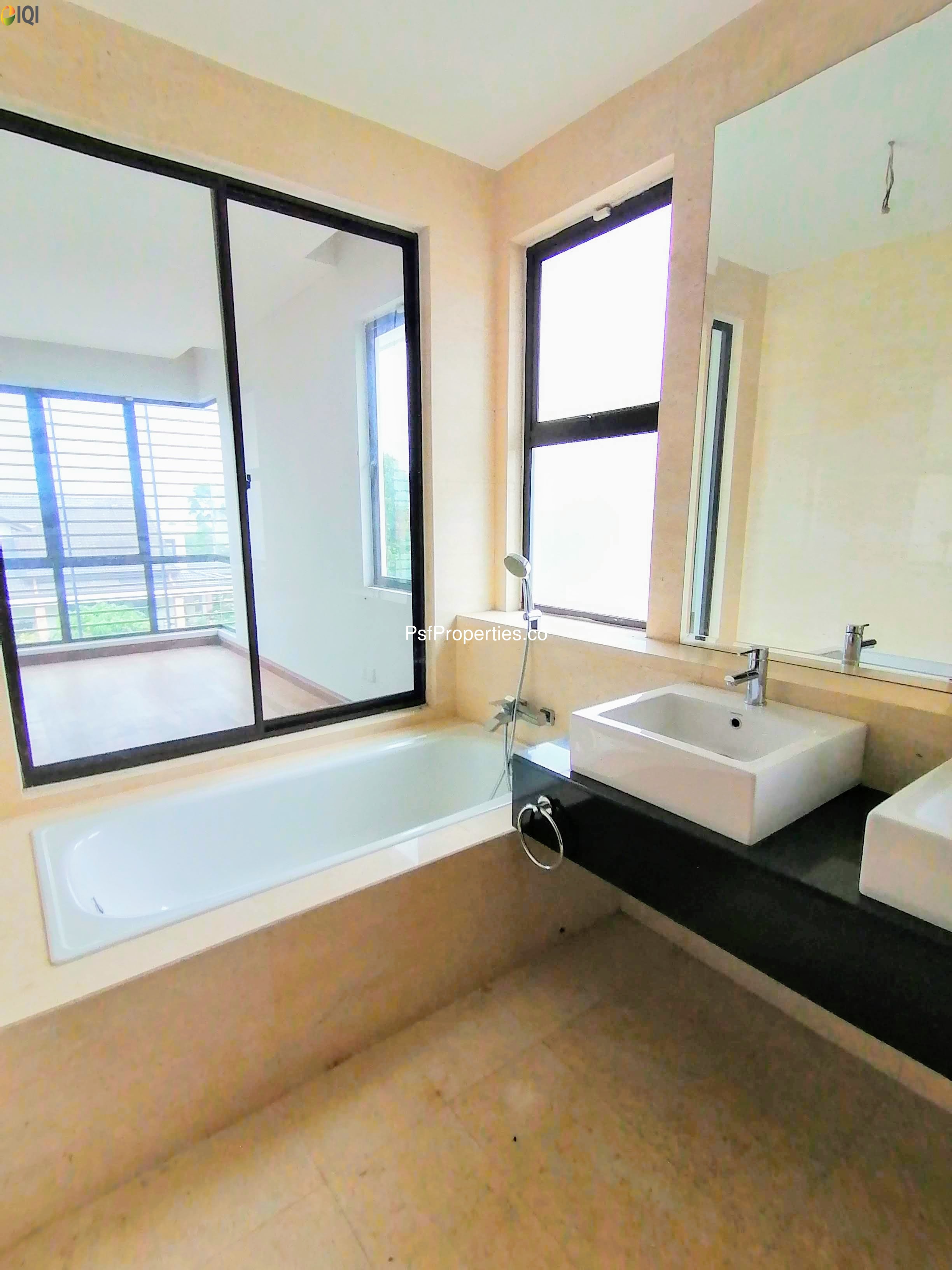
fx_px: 623
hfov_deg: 74.7
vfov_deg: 91.0
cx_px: 476
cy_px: 635
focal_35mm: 17
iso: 80
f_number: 2.4
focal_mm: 1.78
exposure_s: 1/100
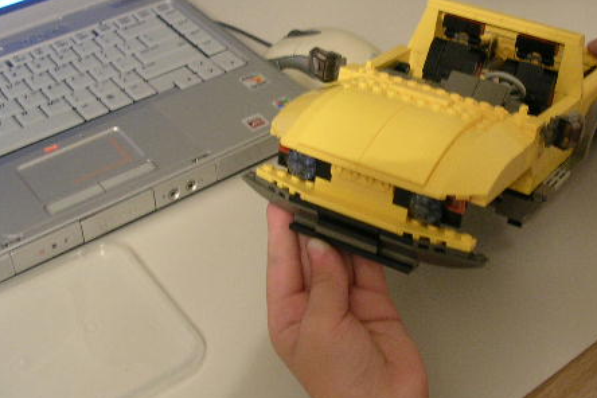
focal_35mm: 57
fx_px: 945
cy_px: 105
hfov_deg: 34.9
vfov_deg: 23.6
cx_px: 375
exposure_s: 1/5.7
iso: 85
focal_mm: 5.8
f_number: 2.8
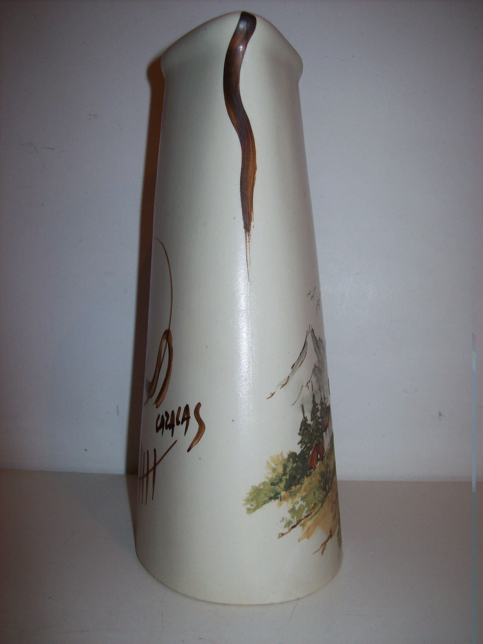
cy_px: 322
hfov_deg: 39.6
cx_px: 242
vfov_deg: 51.4
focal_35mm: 36
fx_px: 670
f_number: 2.7
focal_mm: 6
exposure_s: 1/64
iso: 80
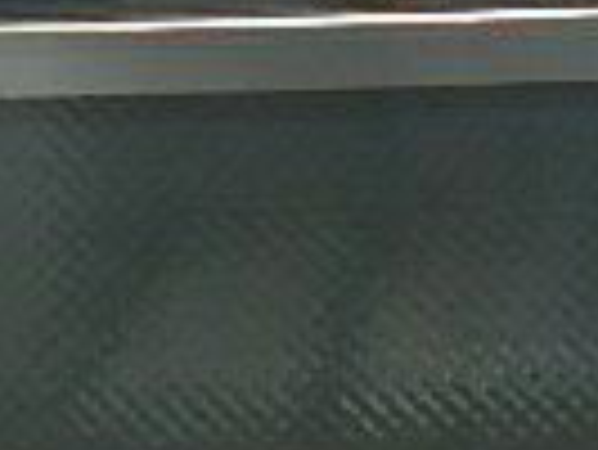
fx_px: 1746
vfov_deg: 12.2
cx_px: 778
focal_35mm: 101
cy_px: -567
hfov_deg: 18.1
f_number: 6
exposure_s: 1/640
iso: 125
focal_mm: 3.7
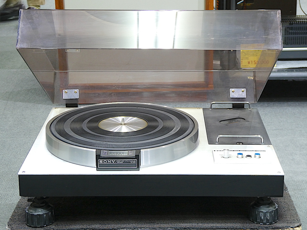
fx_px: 656
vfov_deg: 19.9
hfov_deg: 26.3
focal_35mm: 74
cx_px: 154
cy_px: 115
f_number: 4.6
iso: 200
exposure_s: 1/3.2
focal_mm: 13.2
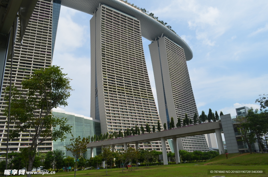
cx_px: 134
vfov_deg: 47.7
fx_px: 201
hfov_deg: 67.5
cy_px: 88
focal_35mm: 27
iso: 100
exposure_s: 1/320
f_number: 9
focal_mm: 18
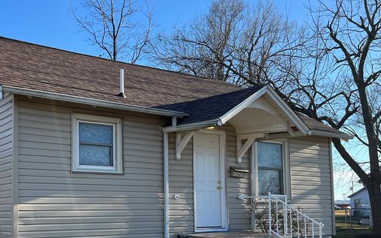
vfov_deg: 28.2
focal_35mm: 45
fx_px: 467
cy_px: 178
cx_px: 114
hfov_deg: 43.5
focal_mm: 5.7
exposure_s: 1/1553
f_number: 1.5
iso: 50
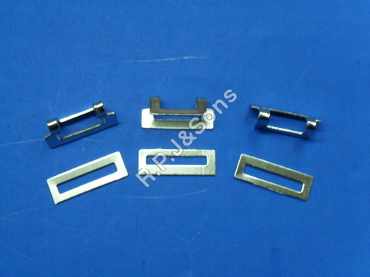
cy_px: 138
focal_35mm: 52
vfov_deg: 28.0
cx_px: 185
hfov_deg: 36.8
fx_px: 556
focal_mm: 9.3
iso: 200
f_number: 5
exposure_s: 1/6
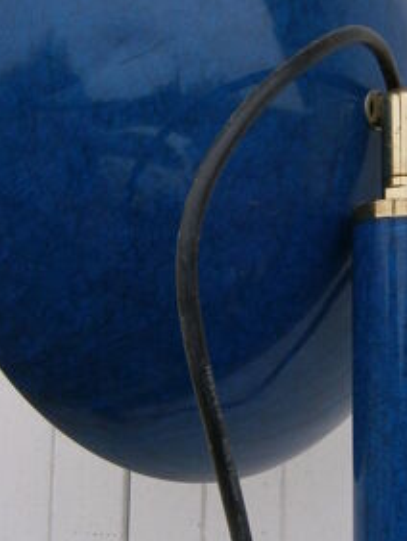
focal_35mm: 59
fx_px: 924
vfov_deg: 32.7
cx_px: 261
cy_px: 270
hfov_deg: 24.8
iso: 80
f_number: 2.8
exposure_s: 1/200
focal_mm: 4.7
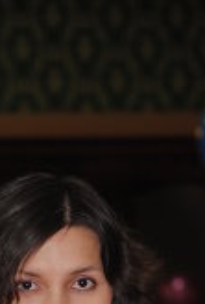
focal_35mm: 298
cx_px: 102
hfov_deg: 4.6
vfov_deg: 6.9
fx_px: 2531
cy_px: 340
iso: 200
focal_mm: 85
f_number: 4.5
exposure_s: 1/60
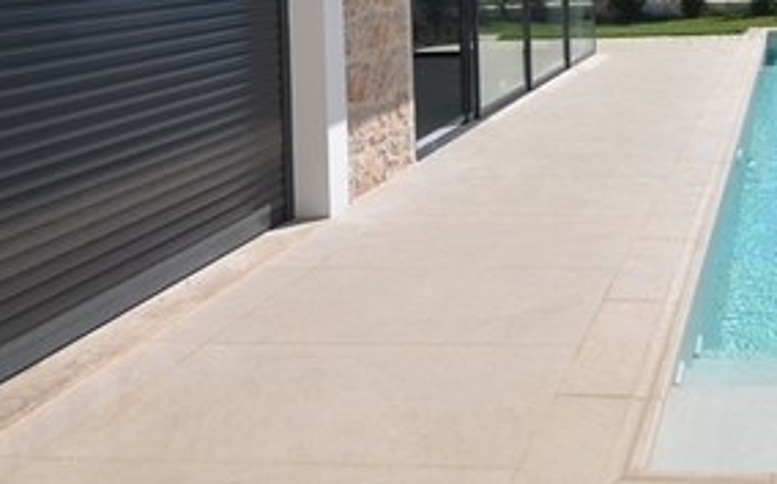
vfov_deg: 28.9
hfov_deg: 45.1
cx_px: 718
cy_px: -77
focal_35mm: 39
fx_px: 825
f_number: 9
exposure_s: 1/400
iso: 100
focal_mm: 10
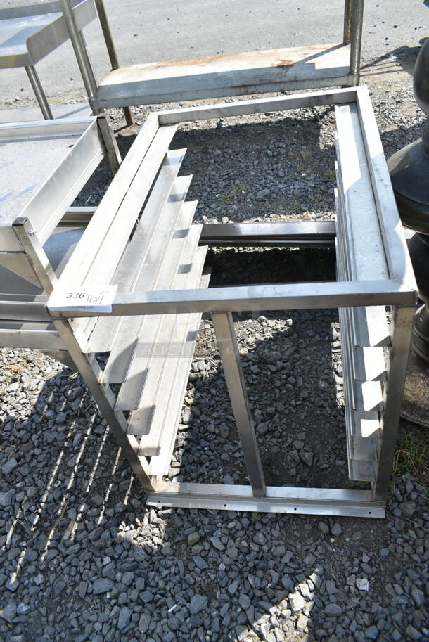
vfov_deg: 67.3
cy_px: 321
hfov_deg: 48.0
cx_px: 214
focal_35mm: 27
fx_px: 482
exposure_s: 1/160
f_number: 6.3
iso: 100
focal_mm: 18
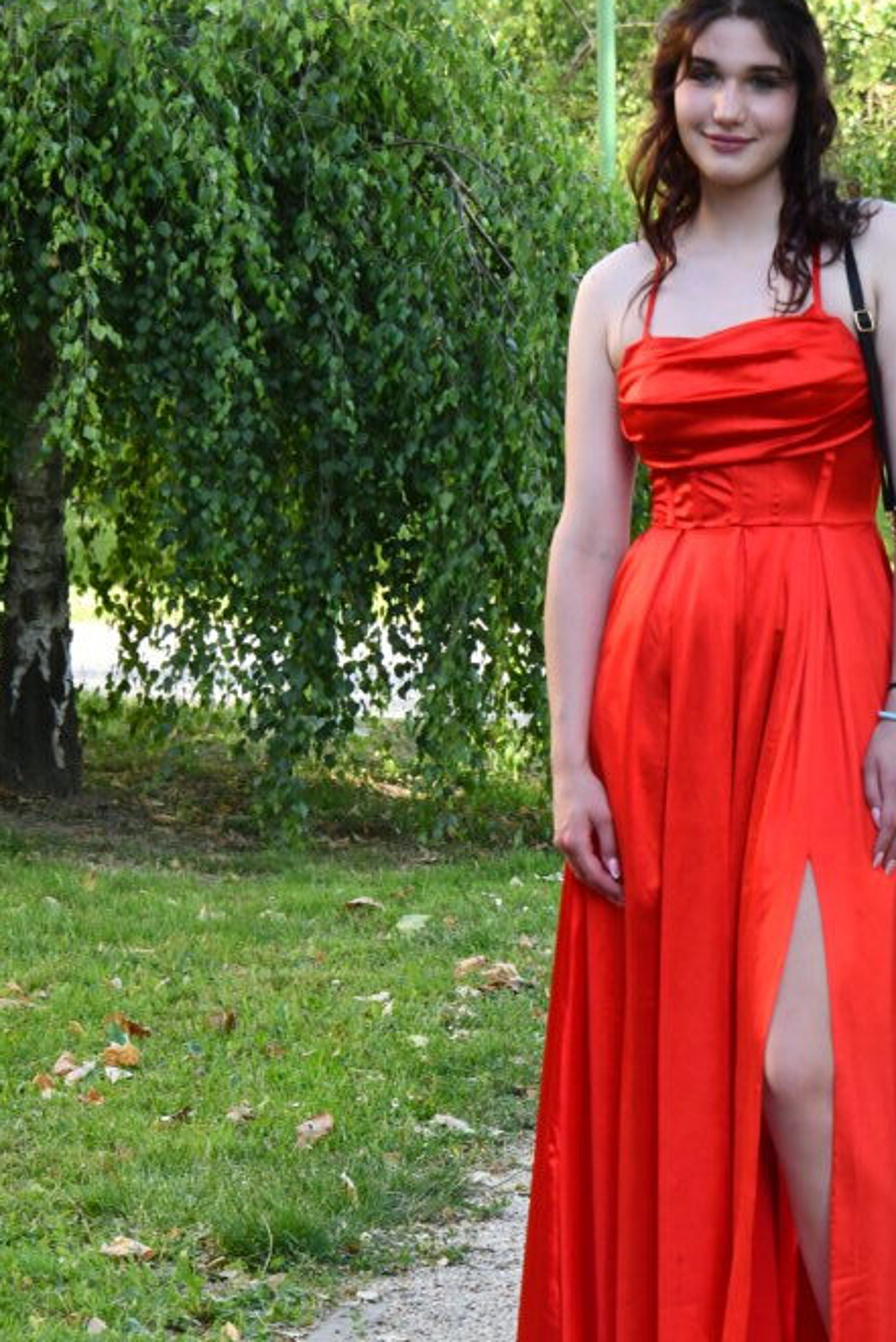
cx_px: 653
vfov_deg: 10.3
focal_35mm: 200
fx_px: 7454
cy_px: 724
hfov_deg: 6.9
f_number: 9
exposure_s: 1/320
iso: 800
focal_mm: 86
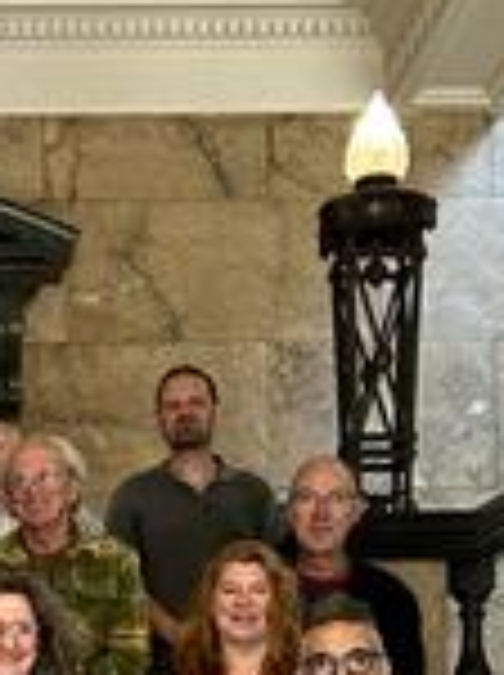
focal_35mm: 113
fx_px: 2200
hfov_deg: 12.5
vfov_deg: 16.5
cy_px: 868
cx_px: -227
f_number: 1.5
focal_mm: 5.7
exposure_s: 1/81
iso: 100
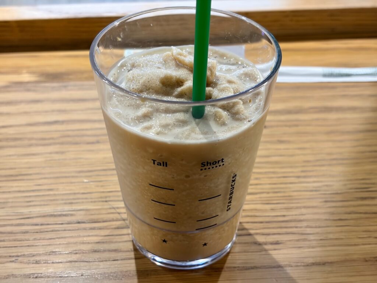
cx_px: 188
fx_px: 566
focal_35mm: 52
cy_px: 142
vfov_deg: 28.0
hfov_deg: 36.8
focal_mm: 5.96
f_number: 1.6
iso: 125
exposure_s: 1/33
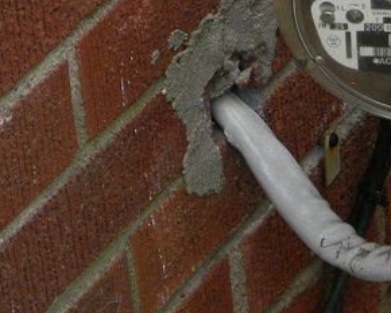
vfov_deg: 8.0
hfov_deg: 9.9
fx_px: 2233
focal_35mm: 193
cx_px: 427
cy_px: -32
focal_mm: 10.1
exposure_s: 1/124
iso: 141
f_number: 4.1
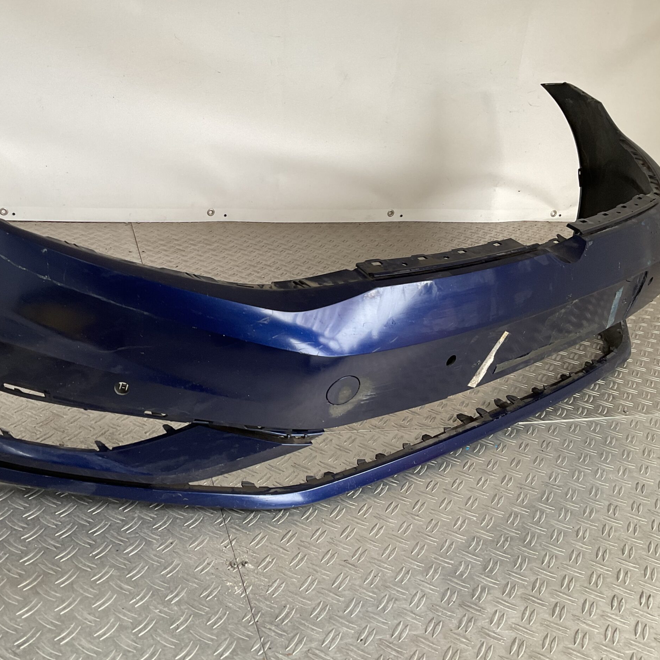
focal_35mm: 35
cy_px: 325
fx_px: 755
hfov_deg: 46.8
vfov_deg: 47.2
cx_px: 245
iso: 40
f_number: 1.8
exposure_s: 1/50
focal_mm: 3
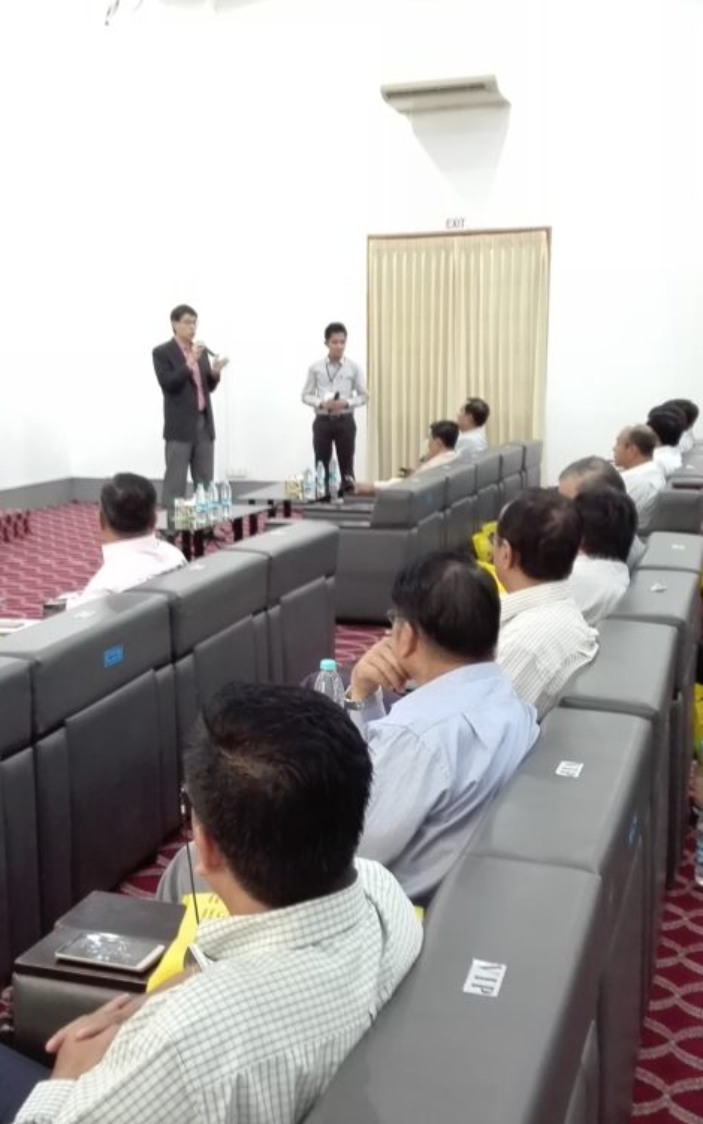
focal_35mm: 39
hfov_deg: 32.7
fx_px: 1194
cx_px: 296
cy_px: 561
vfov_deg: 50.4
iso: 640
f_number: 2
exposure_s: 1/8
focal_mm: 3.79
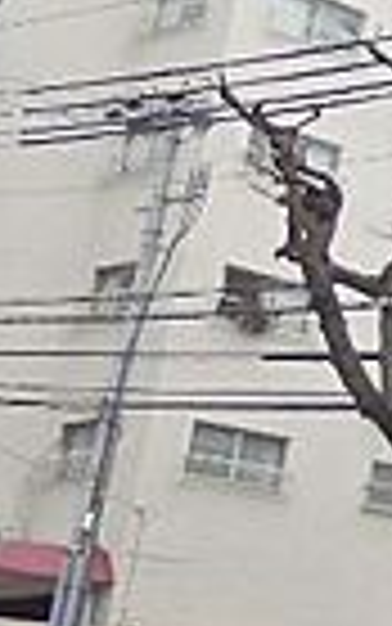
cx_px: 1437
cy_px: 135
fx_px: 2083
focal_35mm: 122
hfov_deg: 8.0
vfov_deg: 17.0
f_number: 3
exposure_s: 1/250
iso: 100
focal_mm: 4.5
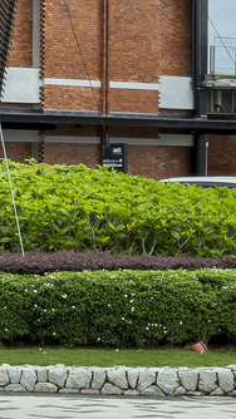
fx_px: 1847
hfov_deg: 6.4
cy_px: -287
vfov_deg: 12.1
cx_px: -575
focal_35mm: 166
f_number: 13
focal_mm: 26.5
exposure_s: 1/60
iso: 200
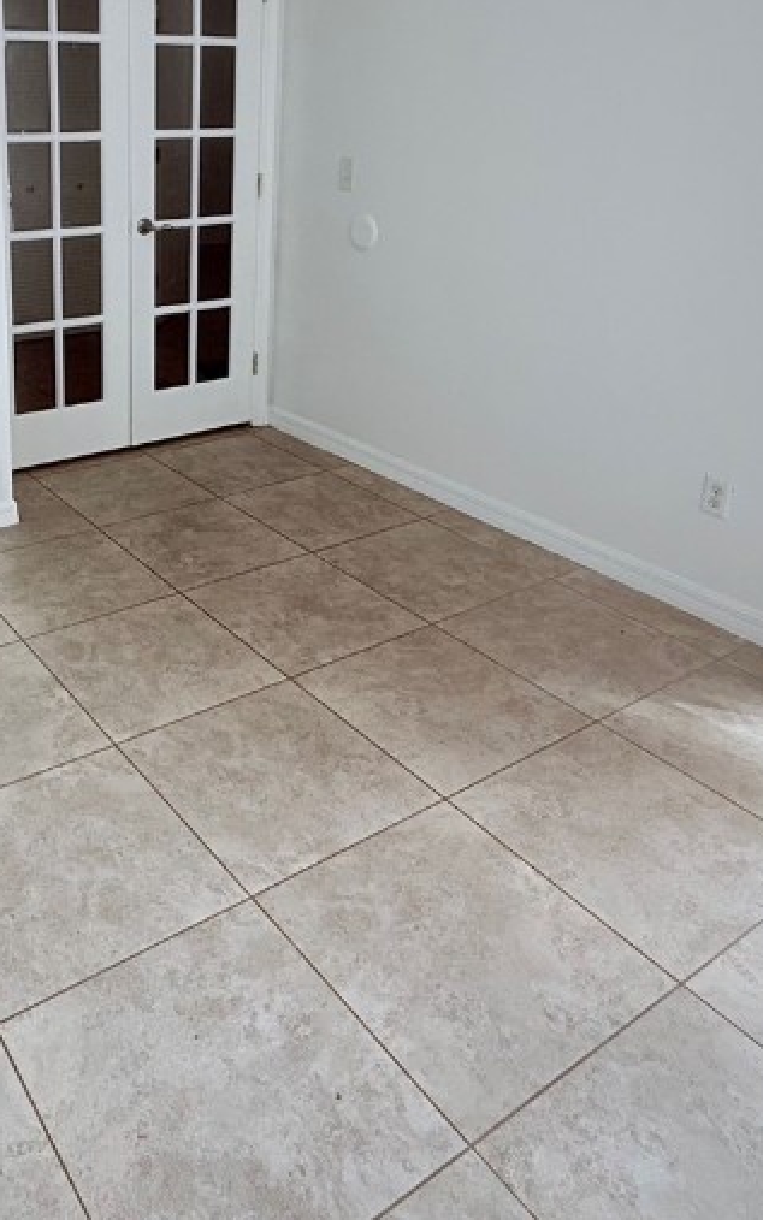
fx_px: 998
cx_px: 140
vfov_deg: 60.2
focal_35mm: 30
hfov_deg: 40.0
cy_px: 337
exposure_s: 1/99
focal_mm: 2.22
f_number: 2.2
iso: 125
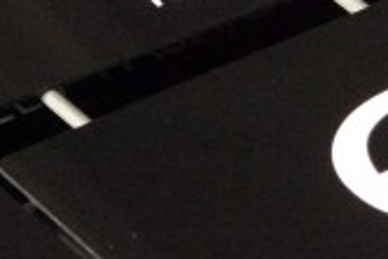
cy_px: -21
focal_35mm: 493
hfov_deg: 4.2
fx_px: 5318
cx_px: 365
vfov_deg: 2.8
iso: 800
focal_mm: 27.4
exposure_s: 1/60
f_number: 3.3
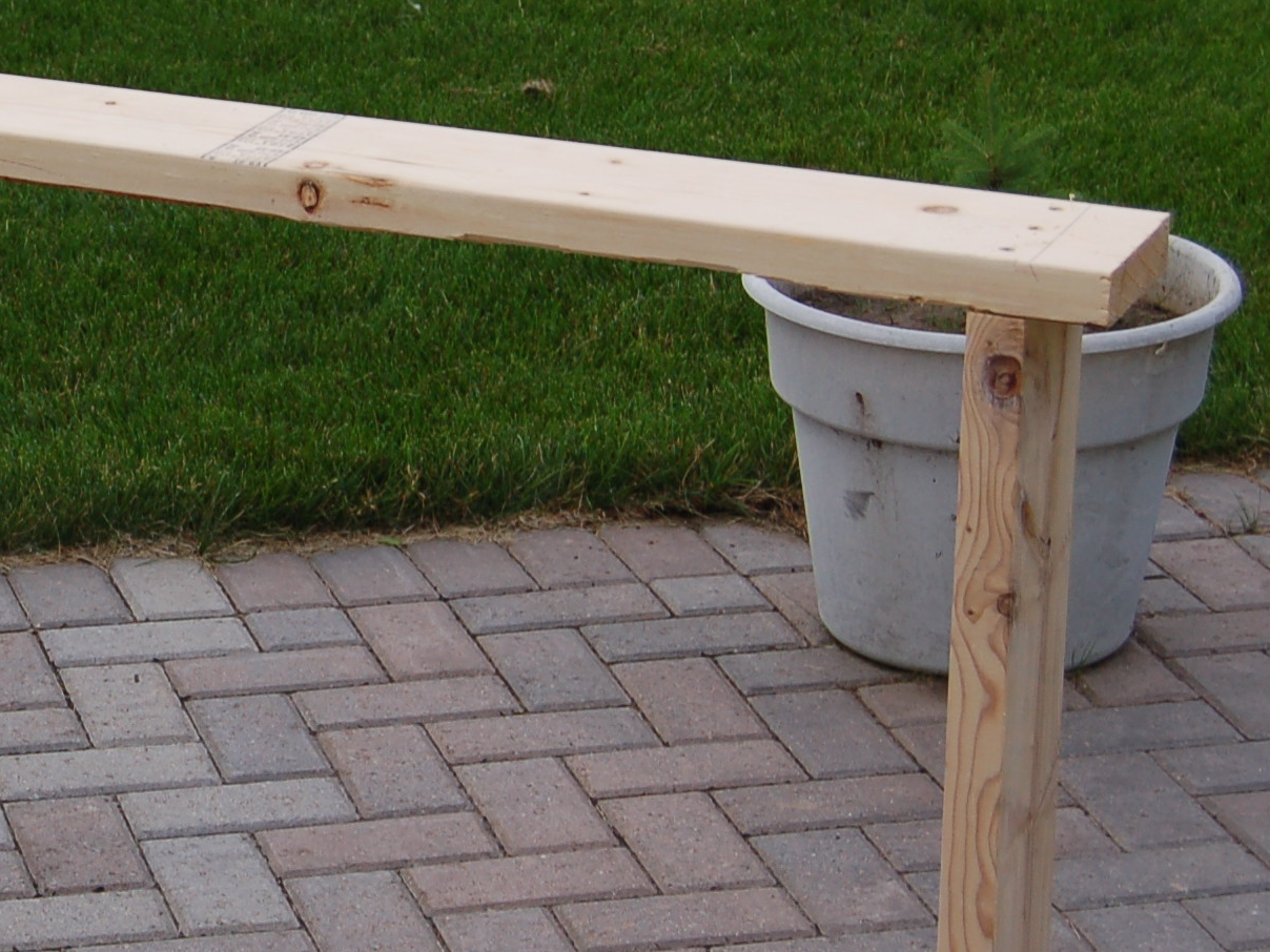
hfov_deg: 15.9
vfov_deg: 12.1
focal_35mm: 122
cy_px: 358
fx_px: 4476
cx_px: 11
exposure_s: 1/125
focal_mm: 34
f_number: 5.6
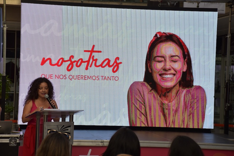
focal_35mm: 120
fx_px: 780
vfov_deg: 11.4
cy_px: 78
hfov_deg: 17.1
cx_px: 117
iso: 400
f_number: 7.1
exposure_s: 1/200
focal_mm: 80
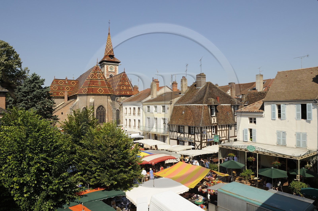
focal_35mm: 24
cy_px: 106
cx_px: 159
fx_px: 212
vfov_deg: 53.1
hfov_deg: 73.8
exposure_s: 1/160
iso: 200
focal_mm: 24
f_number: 16
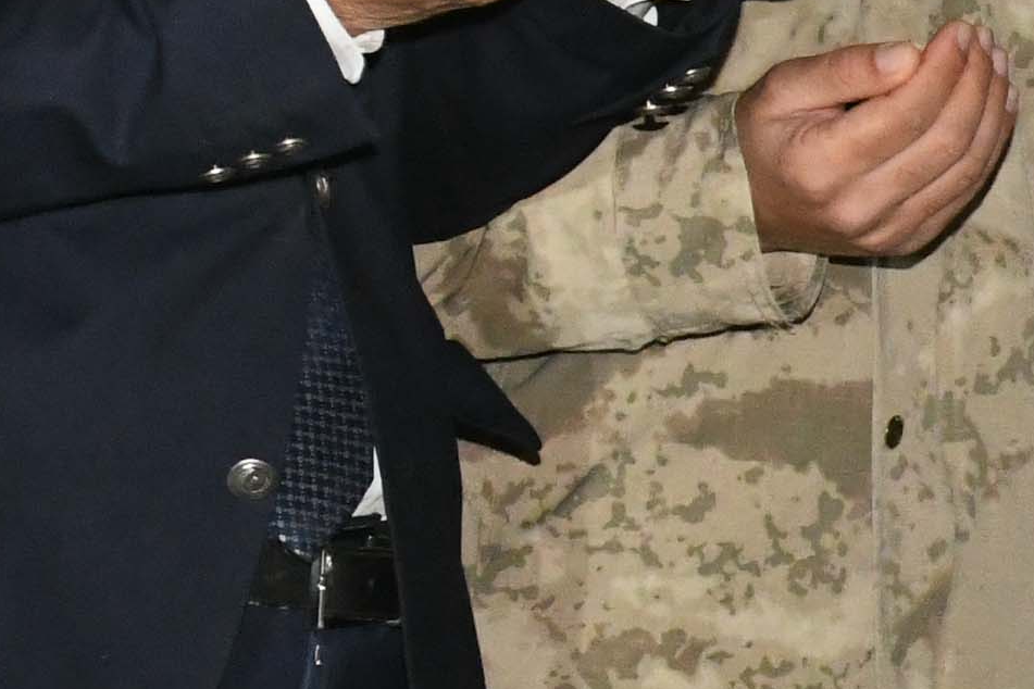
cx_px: -2177
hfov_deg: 4.3
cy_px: -462
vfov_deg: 3.0
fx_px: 13096
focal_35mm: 456
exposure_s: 1/60
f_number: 8
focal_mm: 70
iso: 5000
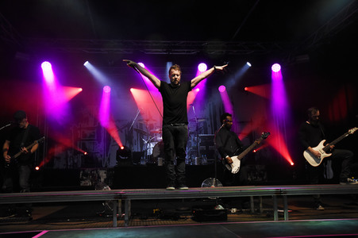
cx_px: 179
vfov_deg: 42.3
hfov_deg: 60.3
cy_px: 119
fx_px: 308
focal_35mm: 31
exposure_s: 1/60
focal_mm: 31
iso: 3200
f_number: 6.3
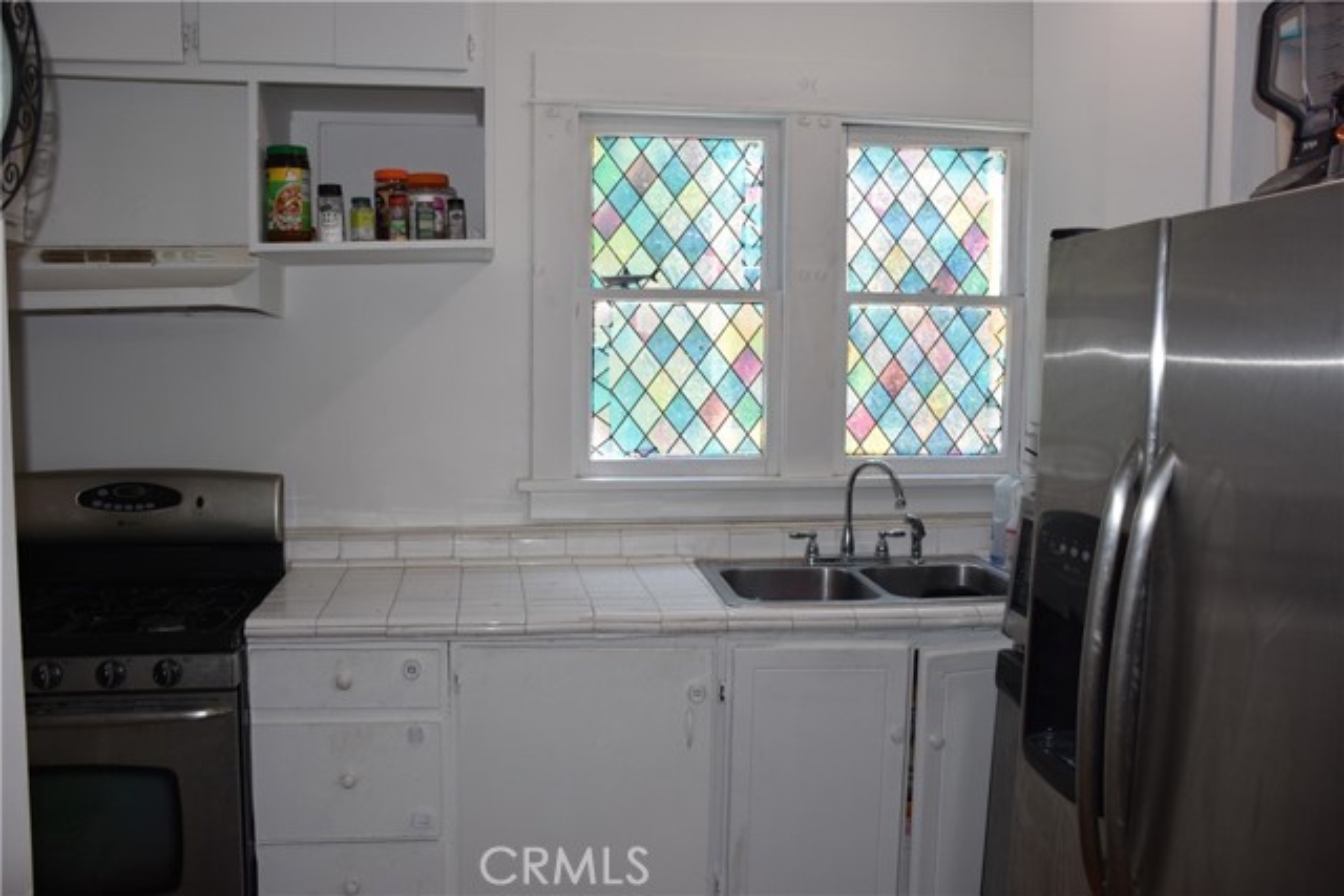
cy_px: 448
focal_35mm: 30
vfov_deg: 43.6
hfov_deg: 61.9
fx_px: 1120
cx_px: 672
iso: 360
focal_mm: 20
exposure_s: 1/125
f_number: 3.5
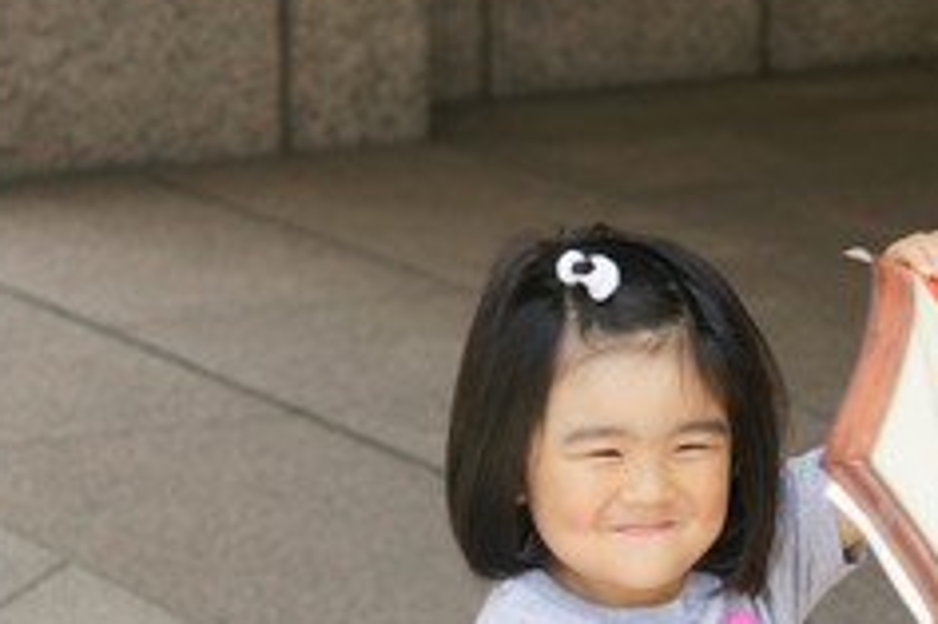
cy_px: 495
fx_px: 5204
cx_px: 592
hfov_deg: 10.3
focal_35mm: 200
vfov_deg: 6.9
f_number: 5.6
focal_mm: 75
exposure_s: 1/250
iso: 200
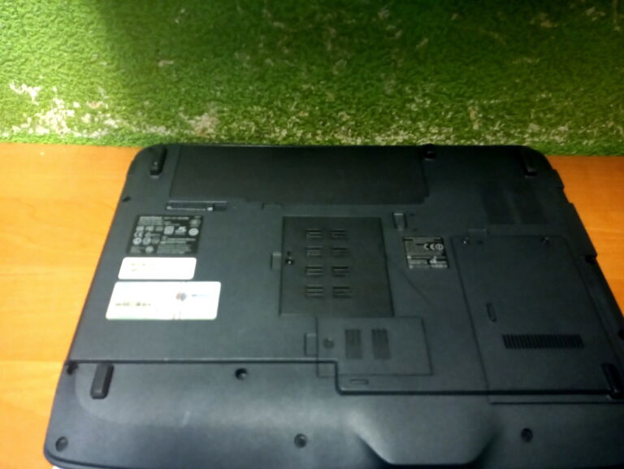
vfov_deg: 66.0
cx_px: 312
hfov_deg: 81.7
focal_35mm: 20
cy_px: 234
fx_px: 361
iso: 1123
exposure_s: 1/20
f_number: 2
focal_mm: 3.54
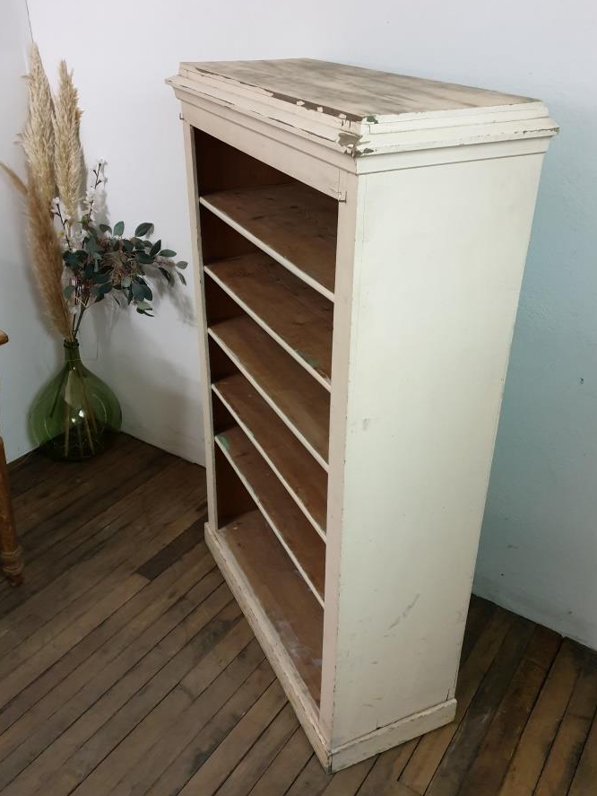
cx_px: 269
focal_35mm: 30
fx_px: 689
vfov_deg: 59.9
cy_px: 371
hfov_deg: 46.8
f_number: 1.5
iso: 400
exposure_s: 1/50
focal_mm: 4.3
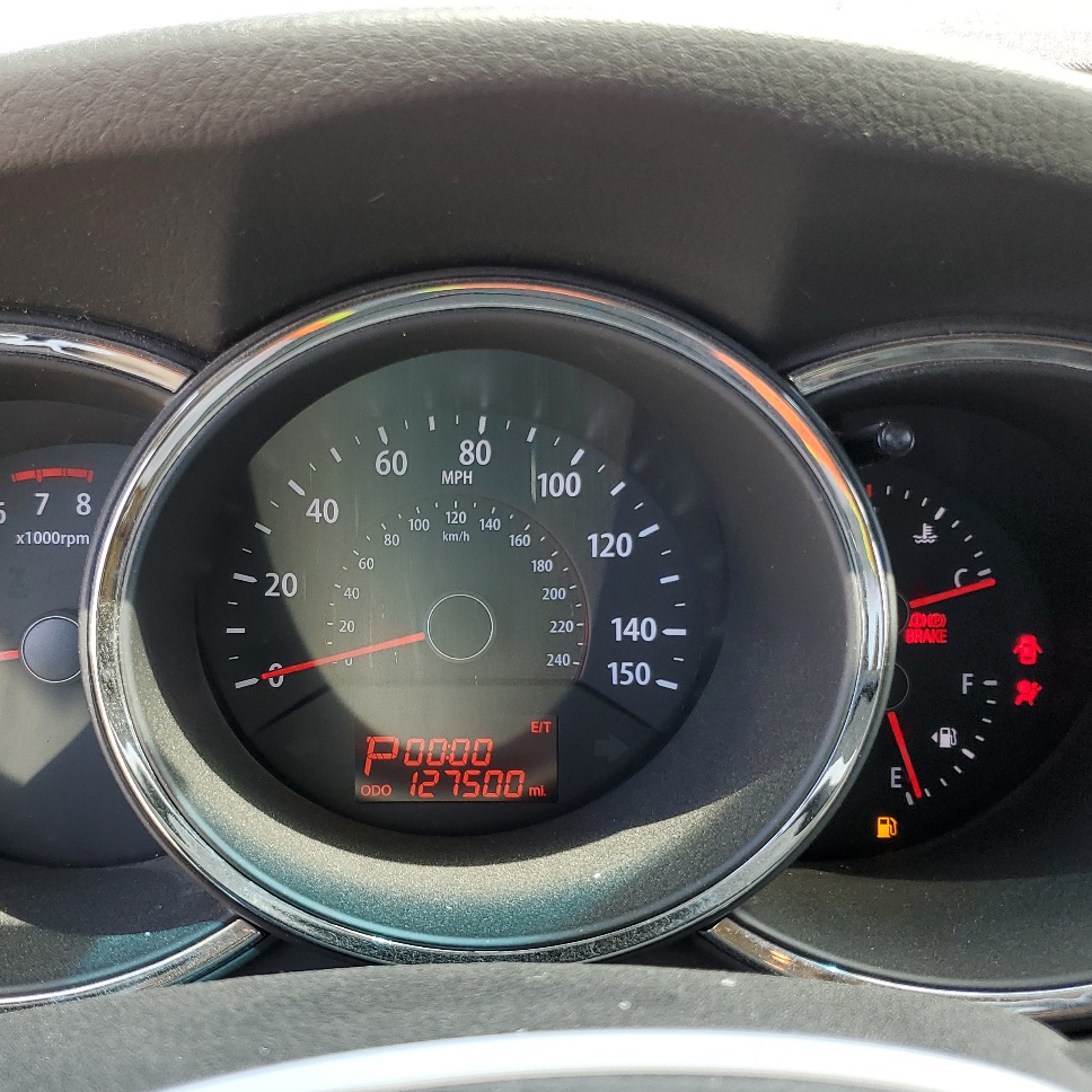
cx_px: 412
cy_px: 573
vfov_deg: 43.8
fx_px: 1356
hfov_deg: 43.5
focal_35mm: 38
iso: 50
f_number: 1.5
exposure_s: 1/169
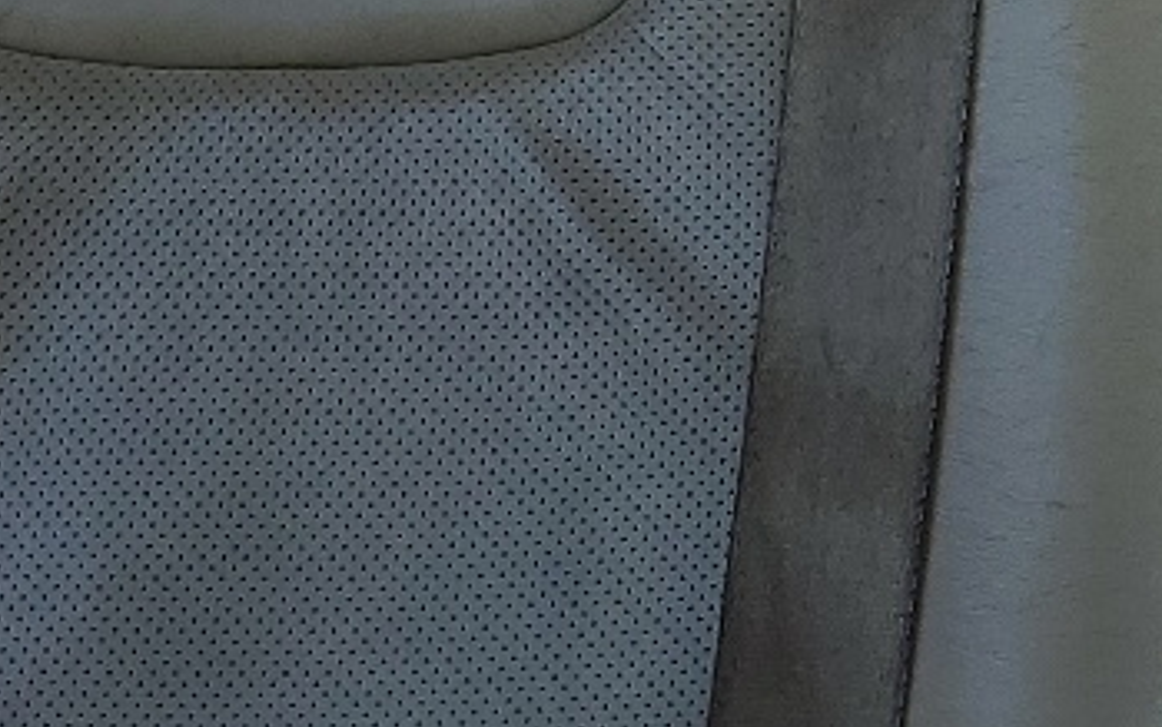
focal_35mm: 126
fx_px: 3991
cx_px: 1836
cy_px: 146
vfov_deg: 10.4
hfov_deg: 15.1
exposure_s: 1/233
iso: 50
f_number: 1.5
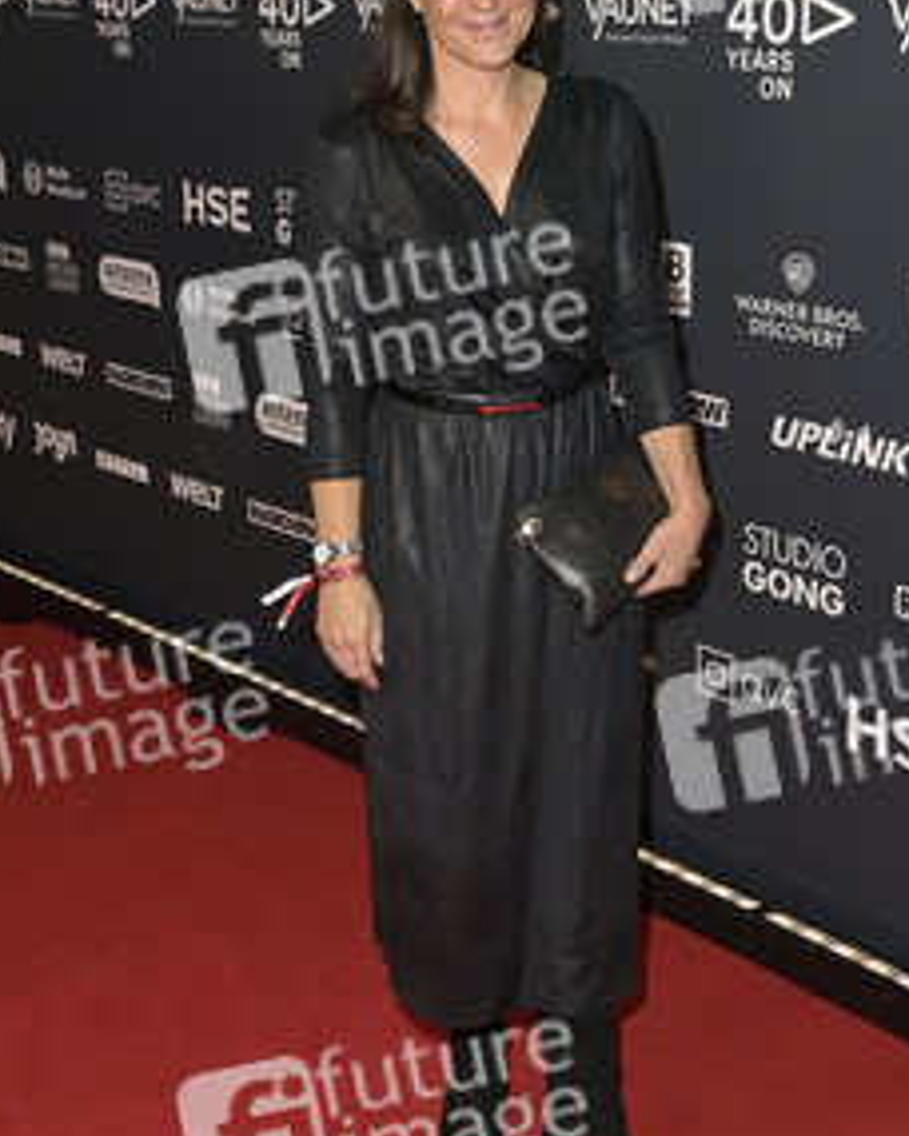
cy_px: 518
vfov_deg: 32.5
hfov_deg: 26.2
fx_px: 1950
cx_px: 498
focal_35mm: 58
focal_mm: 44
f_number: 5.6
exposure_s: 1/250
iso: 500
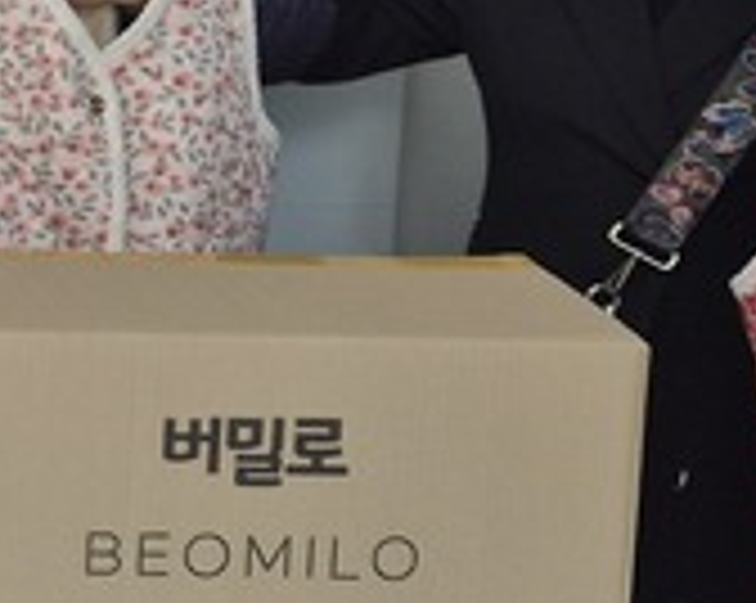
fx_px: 2995
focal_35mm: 134
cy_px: 230
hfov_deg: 11.8
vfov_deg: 11.5
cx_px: -1044
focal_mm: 5.4
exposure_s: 1/430
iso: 25
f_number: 1.8
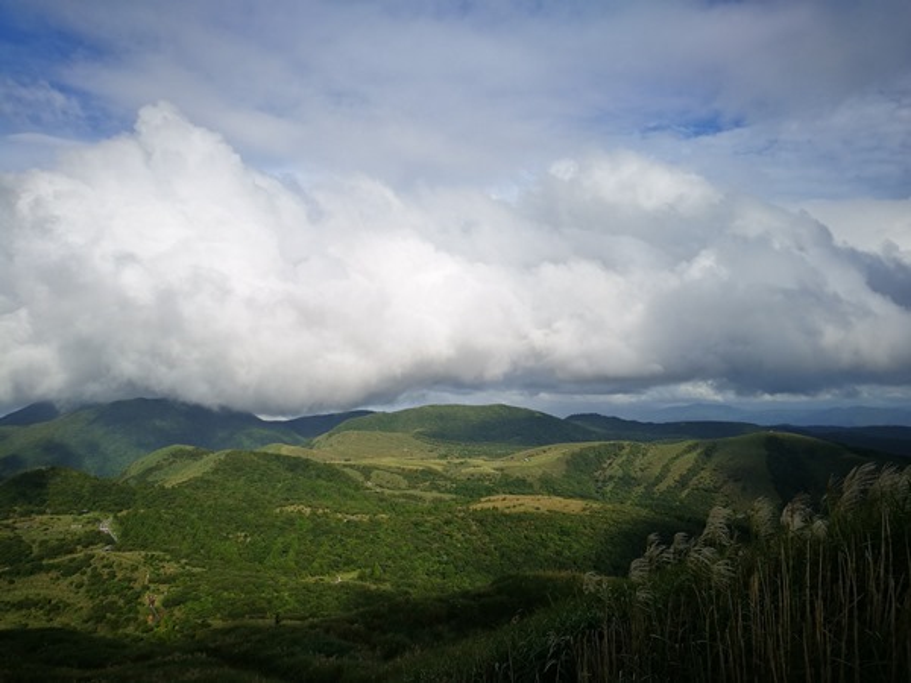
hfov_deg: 65.3
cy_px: 342
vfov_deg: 51.4
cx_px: 456
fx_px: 711
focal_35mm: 27
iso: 50
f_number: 2.2
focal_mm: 4.5
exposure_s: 1/918
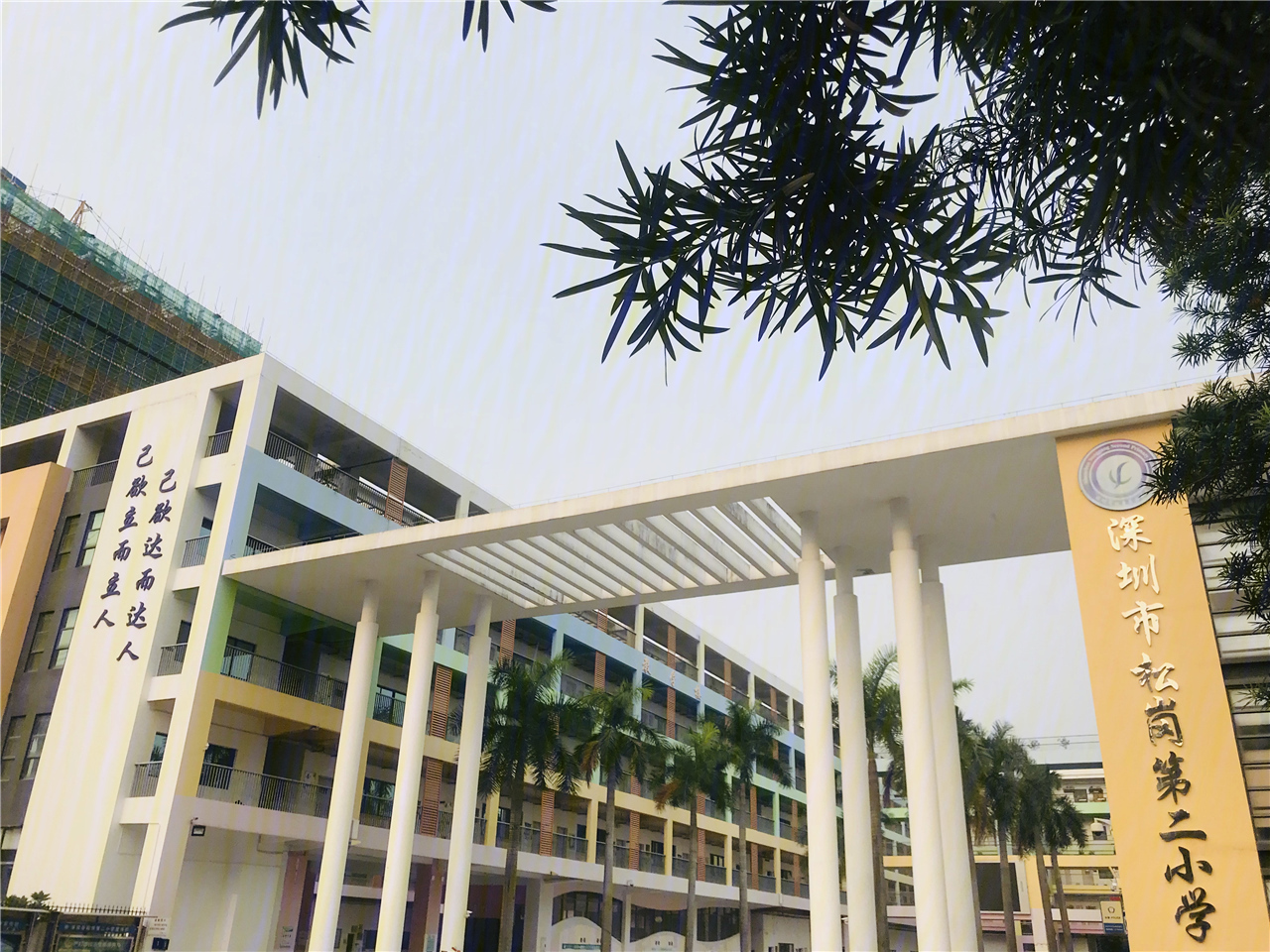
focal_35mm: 28
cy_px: 476
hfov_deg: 63.4
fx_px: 1027
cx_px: 635
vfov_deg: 49.7
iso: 20
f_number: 1.8
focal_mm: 3.99
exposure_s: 1/1953
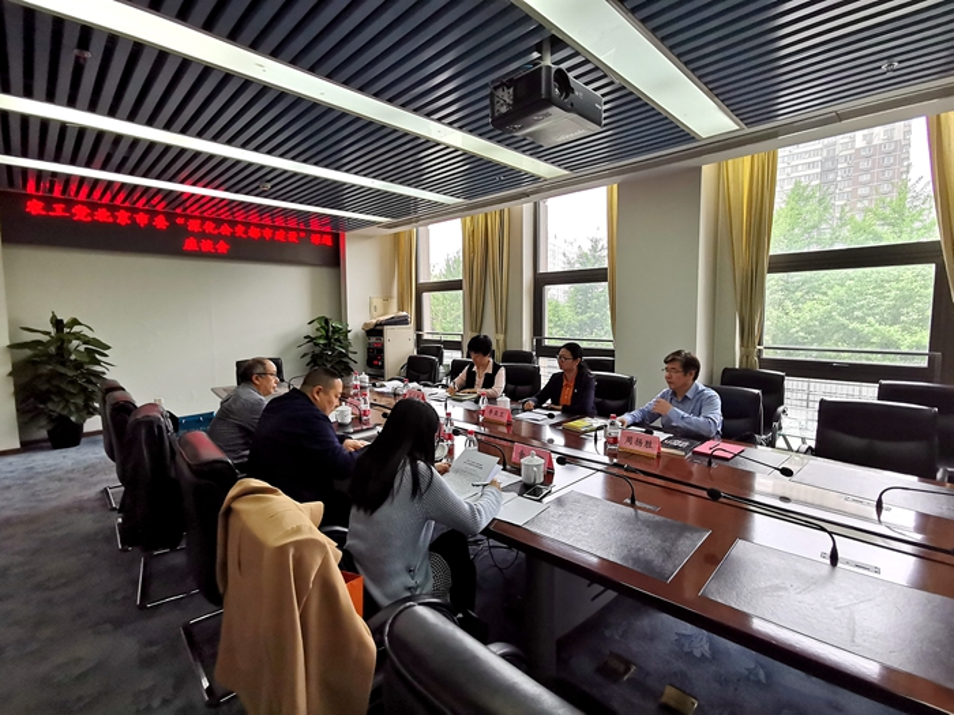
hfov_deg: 91.0
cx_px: 477
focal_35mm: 17
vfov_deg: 74.7
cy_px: 358
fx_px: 469
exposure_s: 1/100
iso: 320
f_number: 2.2
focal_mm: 2.26
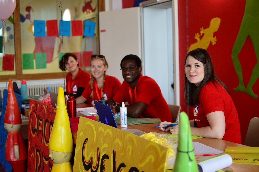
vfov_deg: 25.7
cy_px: 86
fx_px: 377
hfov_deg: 37.9
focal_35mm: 52
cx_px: 130
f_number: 1.8
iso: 800
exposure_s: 1/320
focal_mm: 35
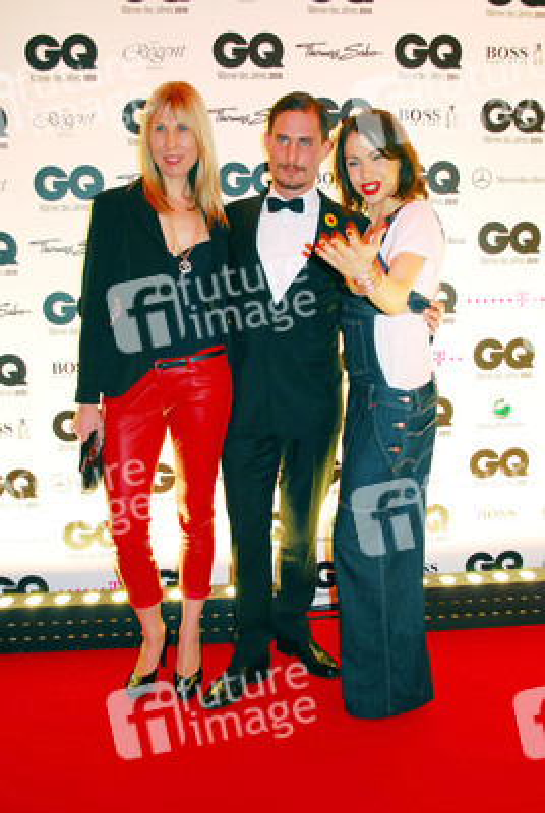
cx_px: 272
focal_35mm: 33
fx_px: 747
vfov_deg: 57.2
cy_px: 406
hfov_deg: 40.1
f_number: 4
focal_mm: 22
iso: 800
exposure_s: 1/80
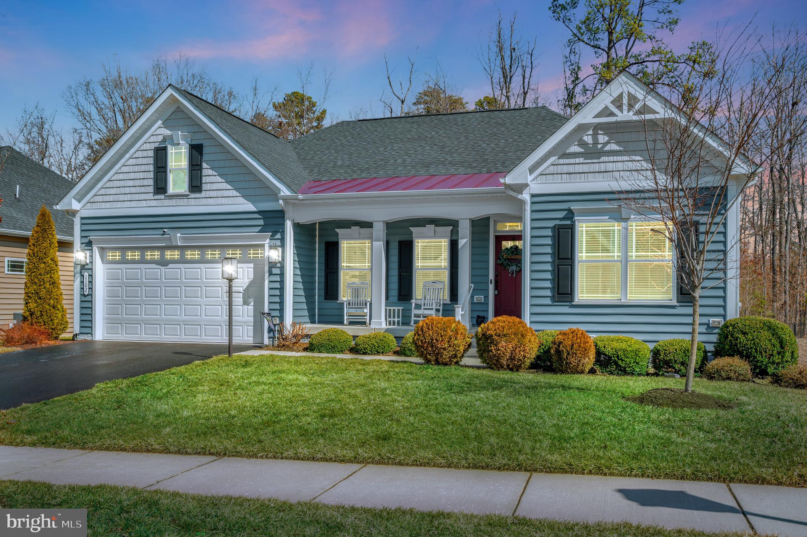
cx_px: 404
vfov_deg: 43.5
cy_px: 268
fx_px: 672
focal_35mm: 30
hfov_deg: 62.0
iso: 100
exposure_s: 1/400
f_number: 7.1
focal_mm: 30
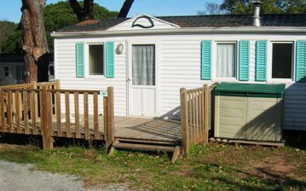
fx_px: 375
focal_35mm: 45
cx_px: 174
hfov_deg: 44.3
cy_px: 107
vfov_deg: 28.5
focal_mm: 5.7
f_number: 4.9
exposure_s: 1/626
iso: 50
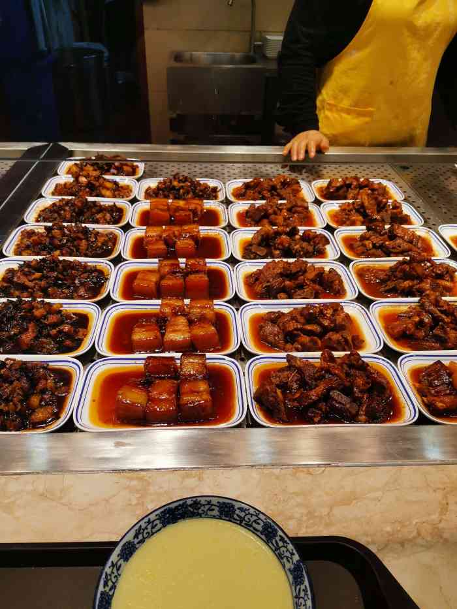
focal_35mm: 27
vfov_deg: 65.3
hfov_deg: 51.4
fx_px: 475
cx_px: 228
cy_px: 304
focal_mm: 4.75
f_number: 1.8
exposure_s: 1/357
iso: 50
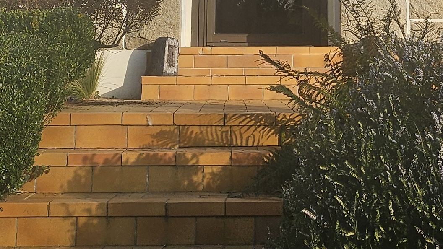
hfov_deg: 21.5
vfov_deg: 11.3
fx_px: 1163
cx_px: 295
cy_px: -204
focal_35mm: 99
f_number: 1.8
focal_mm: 5
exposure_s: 1/2558
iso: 50
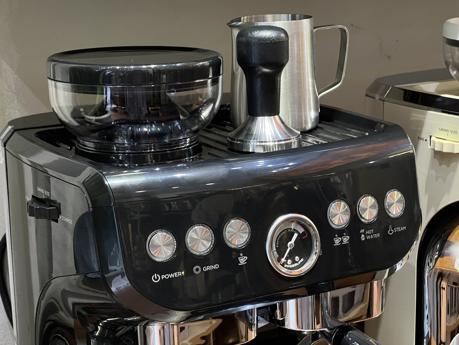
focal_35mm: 77
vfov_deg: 19.1
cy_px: 172
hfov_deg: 25.3
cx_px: 230
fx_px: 1021
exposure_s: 1/50
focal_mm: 9
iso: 800
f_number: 2.8
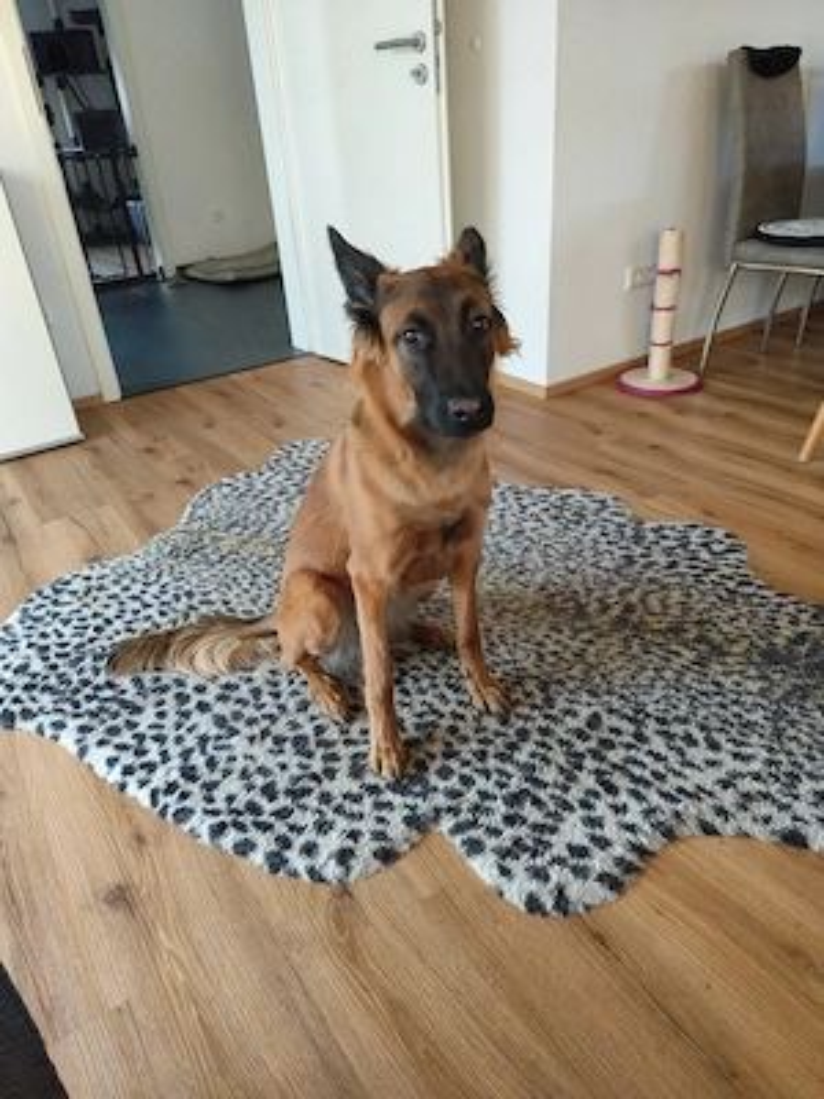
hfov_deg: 58.9
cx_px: 412
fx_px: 730
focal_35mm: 23
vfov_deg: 73.9
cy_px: 550
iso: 2399
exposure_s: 1/100
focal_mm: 6.14
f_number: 1.65
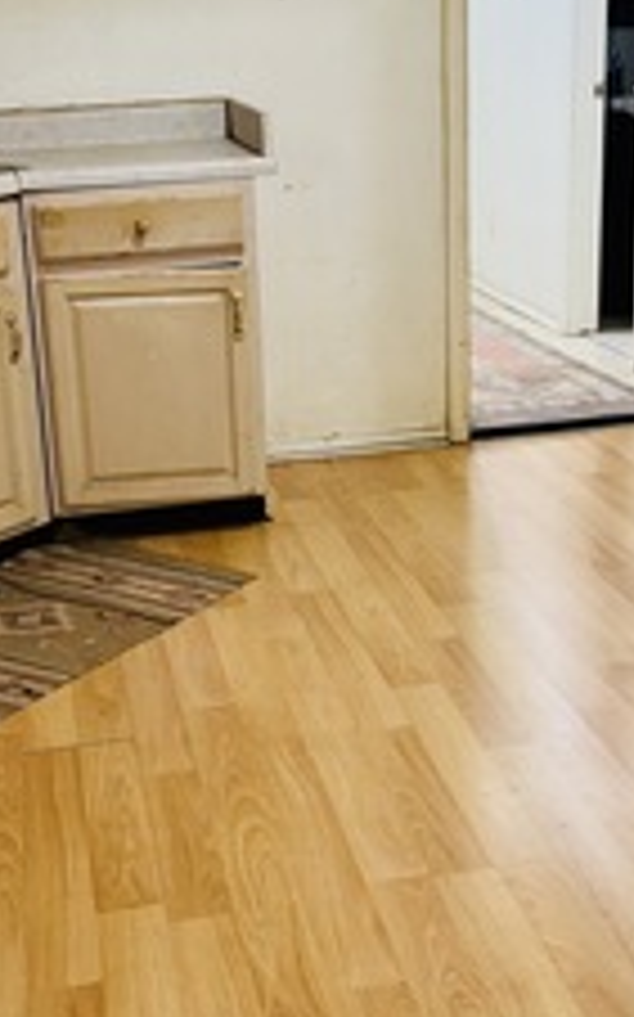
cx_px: 333
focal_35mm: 54
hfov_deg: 23.9
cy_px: 540
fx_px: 1495
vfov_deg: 37.5
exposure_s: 1/40
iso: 640
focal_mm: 6.76
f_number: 1.78
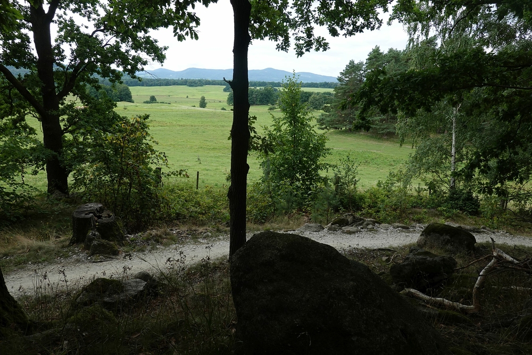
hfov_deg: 73.7
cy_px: 178
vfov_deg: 53.1
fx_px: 355
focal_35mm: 24
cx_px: 266
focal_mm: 9
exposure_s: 1/160
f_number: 6.3
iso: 125
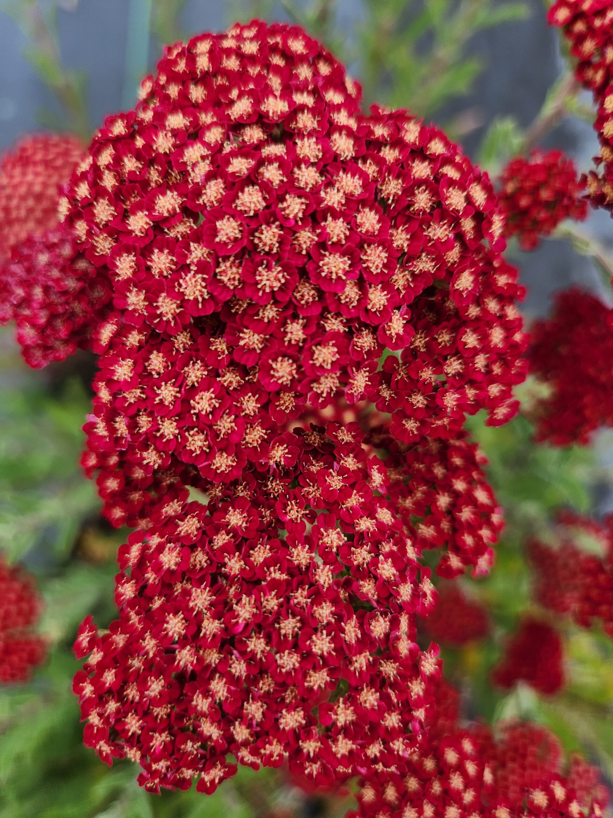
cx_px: 306
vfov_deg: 73.9
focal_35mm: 23
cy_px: 409
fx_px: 543
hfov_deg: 58.9
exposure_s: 1/490
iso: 20
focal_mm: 5.4
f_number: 1.8
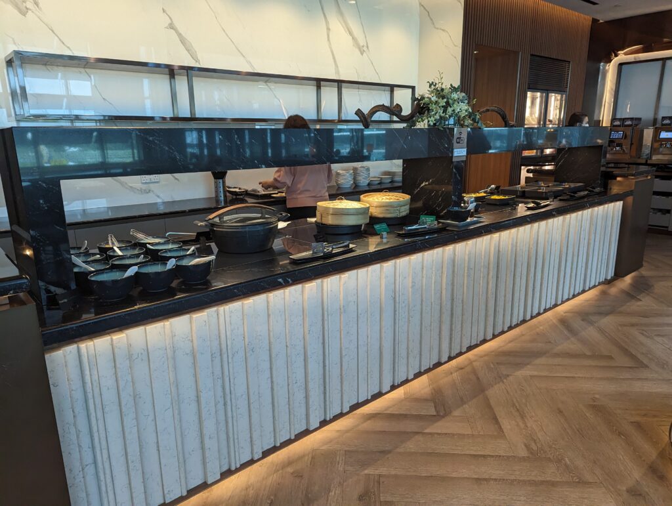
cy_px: 253
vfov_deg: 56.9
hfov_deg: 71.5
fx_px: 467
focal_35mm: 24
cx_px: 336
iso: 632
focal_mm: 6.81
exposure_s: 1/308
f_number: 1.85
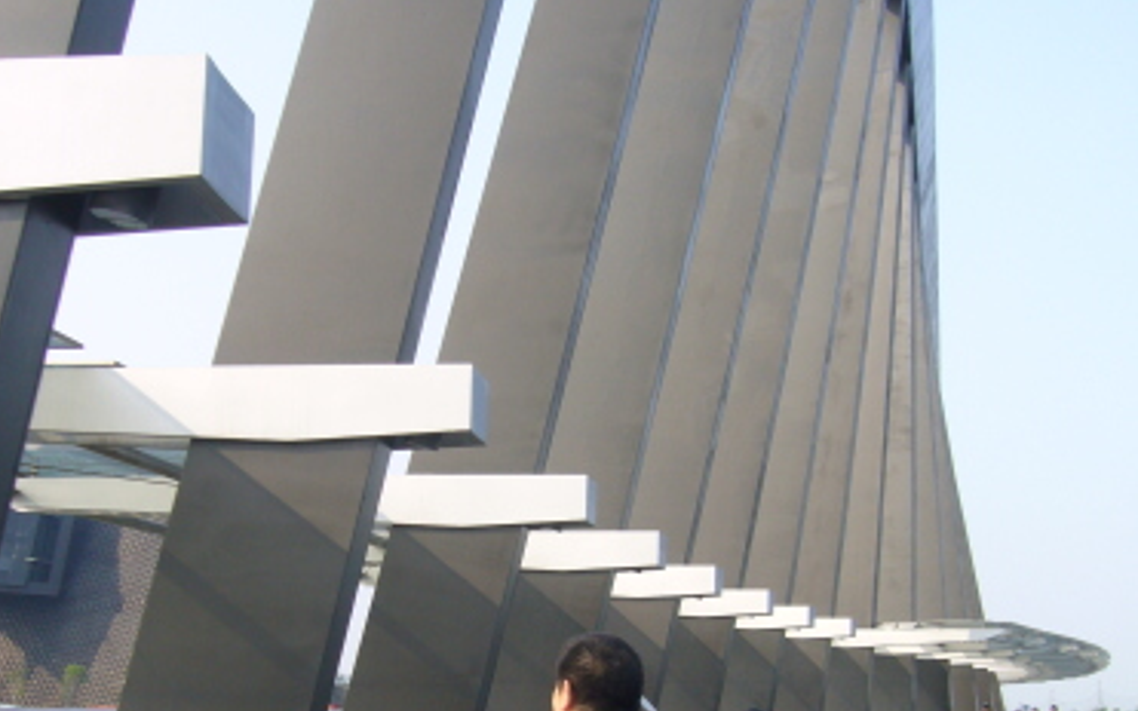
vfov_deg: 25.3
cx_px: 569
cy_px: 582
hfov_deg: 40.3
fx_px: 1551
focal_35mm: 50
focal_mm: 5.8
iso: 80
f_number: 5.6
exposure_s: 1/250
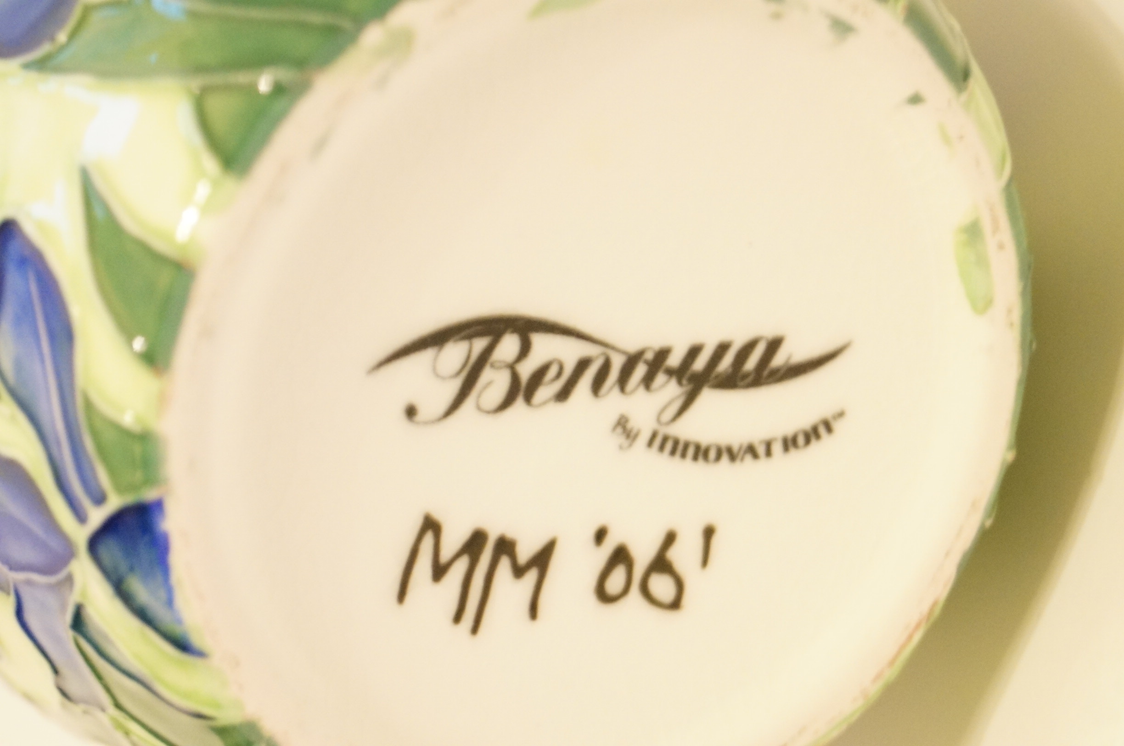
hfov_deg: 24.7
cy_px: 373
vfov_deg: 16.5
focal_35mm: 82
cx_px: 562
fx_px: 2572
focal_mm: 55
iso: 3200
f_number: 5.6
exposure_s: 1/8
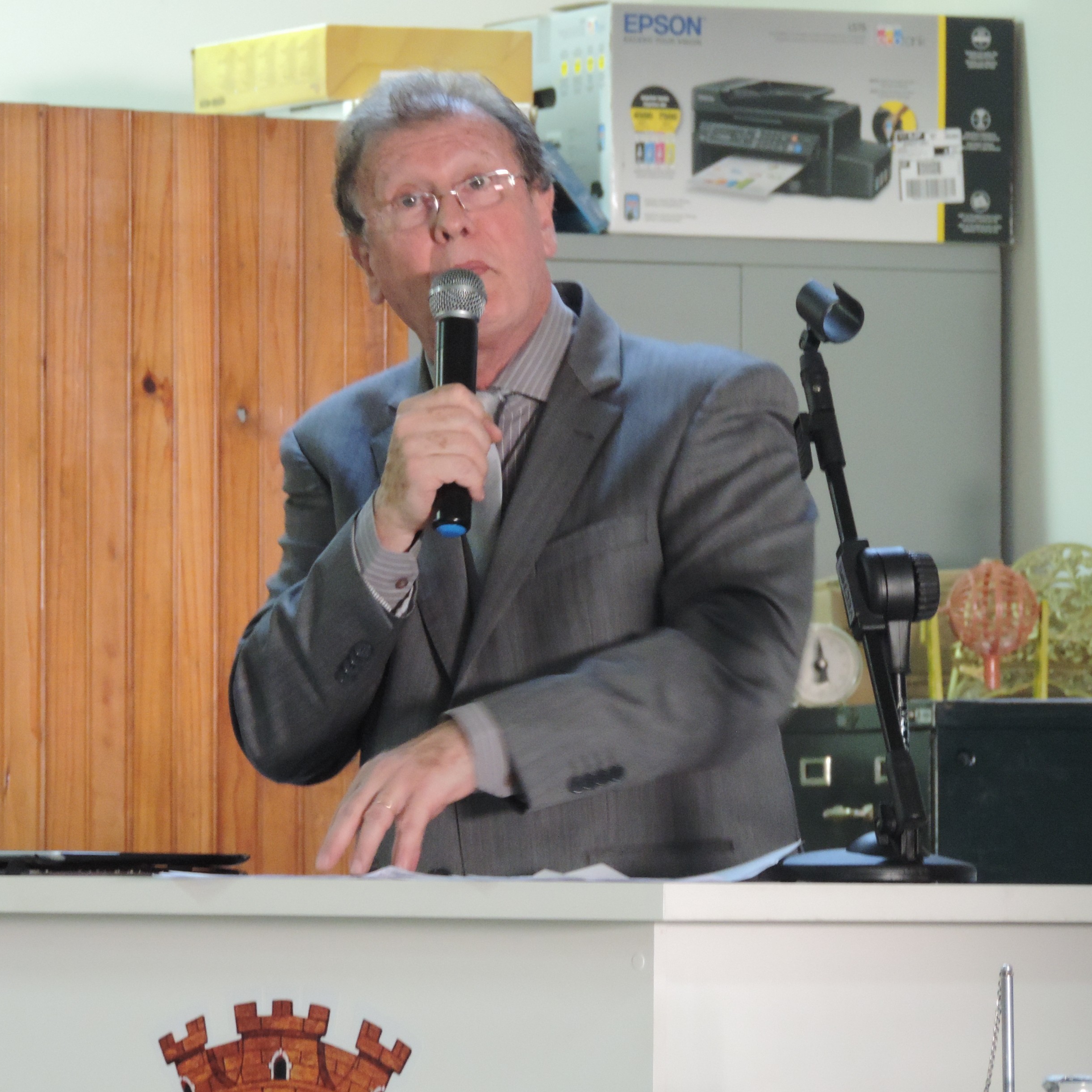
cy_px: 546
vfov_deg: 5.9
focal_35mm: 295
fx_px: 10529
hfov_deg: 5.9
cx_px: 544
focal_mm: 44.5
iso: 800
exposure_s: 1/15
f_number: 4.7
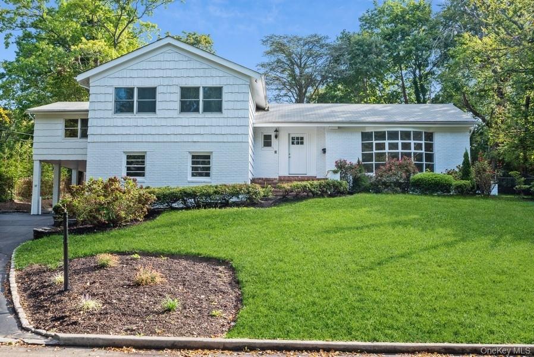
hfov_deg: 58.7
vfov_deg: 41.2
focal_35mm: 32
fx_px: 475
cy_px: 178
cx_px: 267
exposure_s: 1/60
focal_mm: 32
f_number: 11
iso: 200
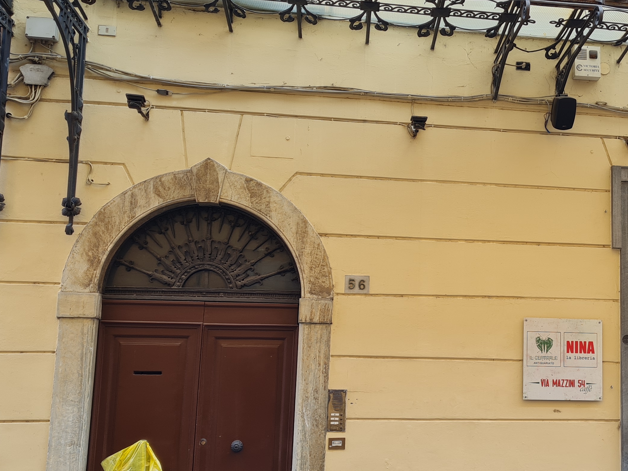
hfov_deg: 36.9
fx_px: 907
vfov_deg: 29.1
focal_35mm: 50
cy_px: 255
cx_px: 500
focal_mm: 5.4
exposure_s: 1/103
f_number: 1.8
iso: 50
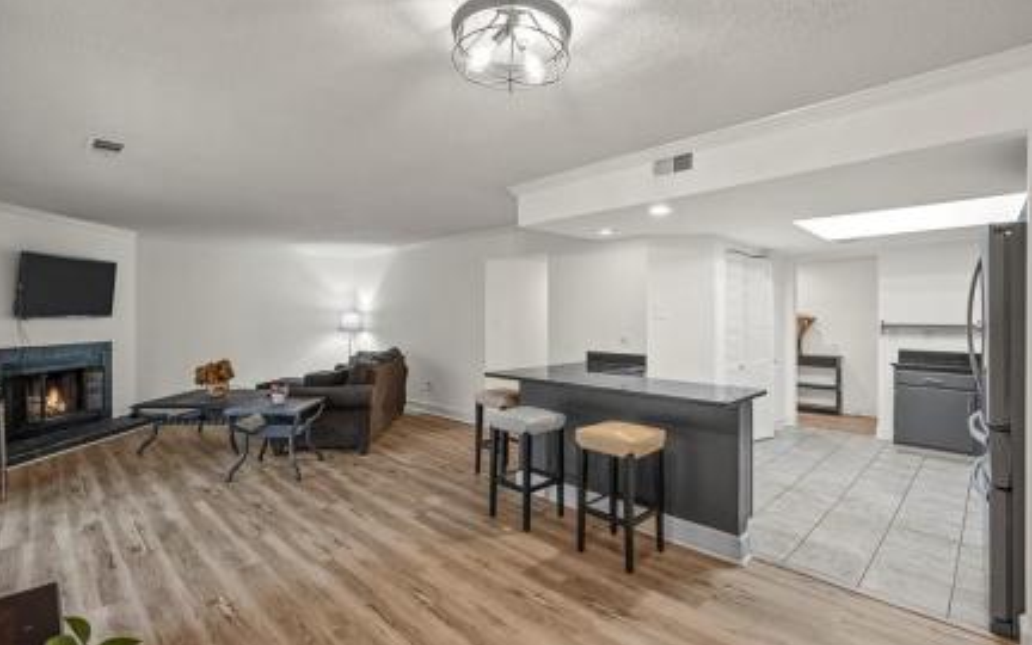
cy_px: 315
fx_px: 478
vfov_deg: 68.0
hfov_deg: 94.4
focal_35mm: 17
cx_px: 510
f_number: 8
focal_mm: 16
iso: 400
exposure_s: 1/4
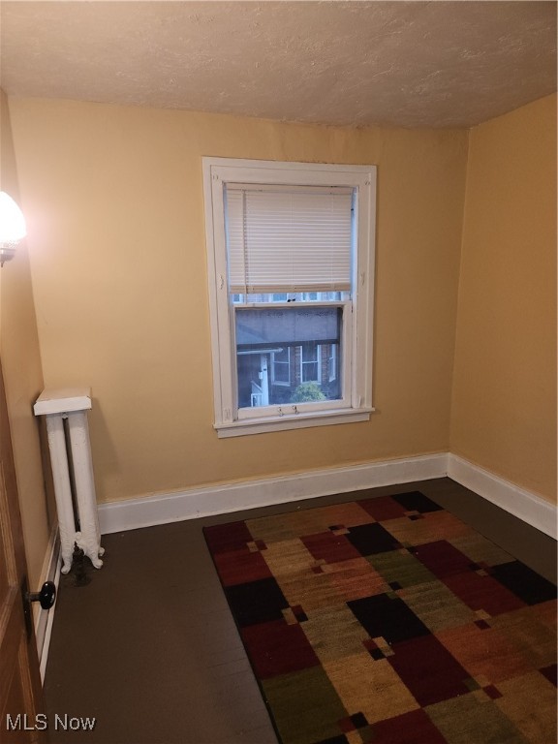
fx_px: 494
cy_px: 372
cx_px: 279
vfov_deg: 73.9
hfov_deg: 58.9
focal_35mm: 23
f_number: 1.8
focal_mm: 5.4
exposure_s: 1/30
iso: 100
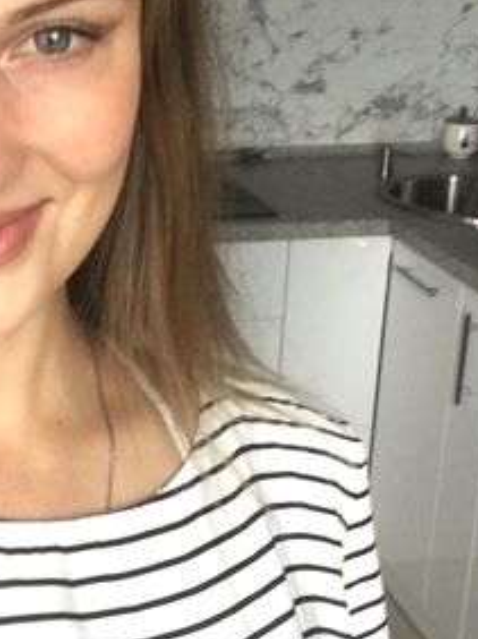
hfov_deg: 21.5
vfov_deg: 29.3
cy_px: 256
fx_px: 1217
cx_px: 2
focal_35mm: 66
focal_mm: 2.65
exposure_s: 1/50
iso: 40
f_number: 2.2
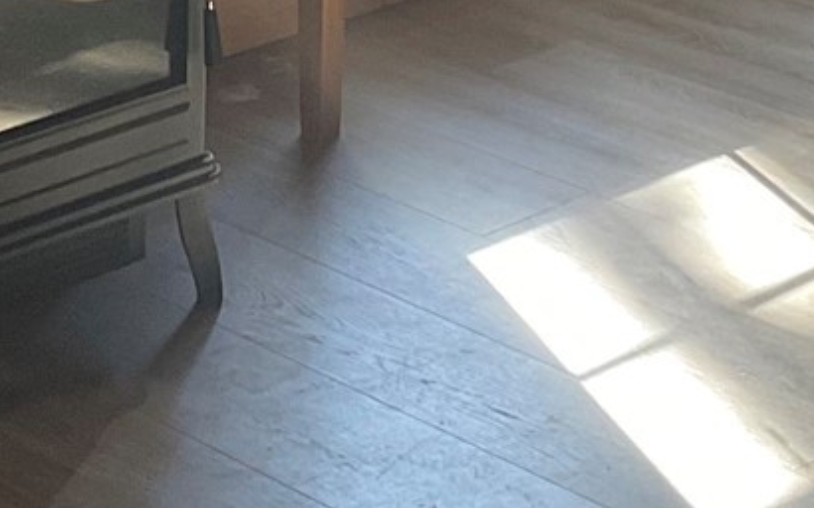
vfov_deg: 8.9
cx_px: 300
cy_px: -238
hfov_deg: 14.5
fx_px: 3194
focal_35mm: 144
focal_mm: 3
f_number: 1.8
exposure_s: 1/60
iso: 80
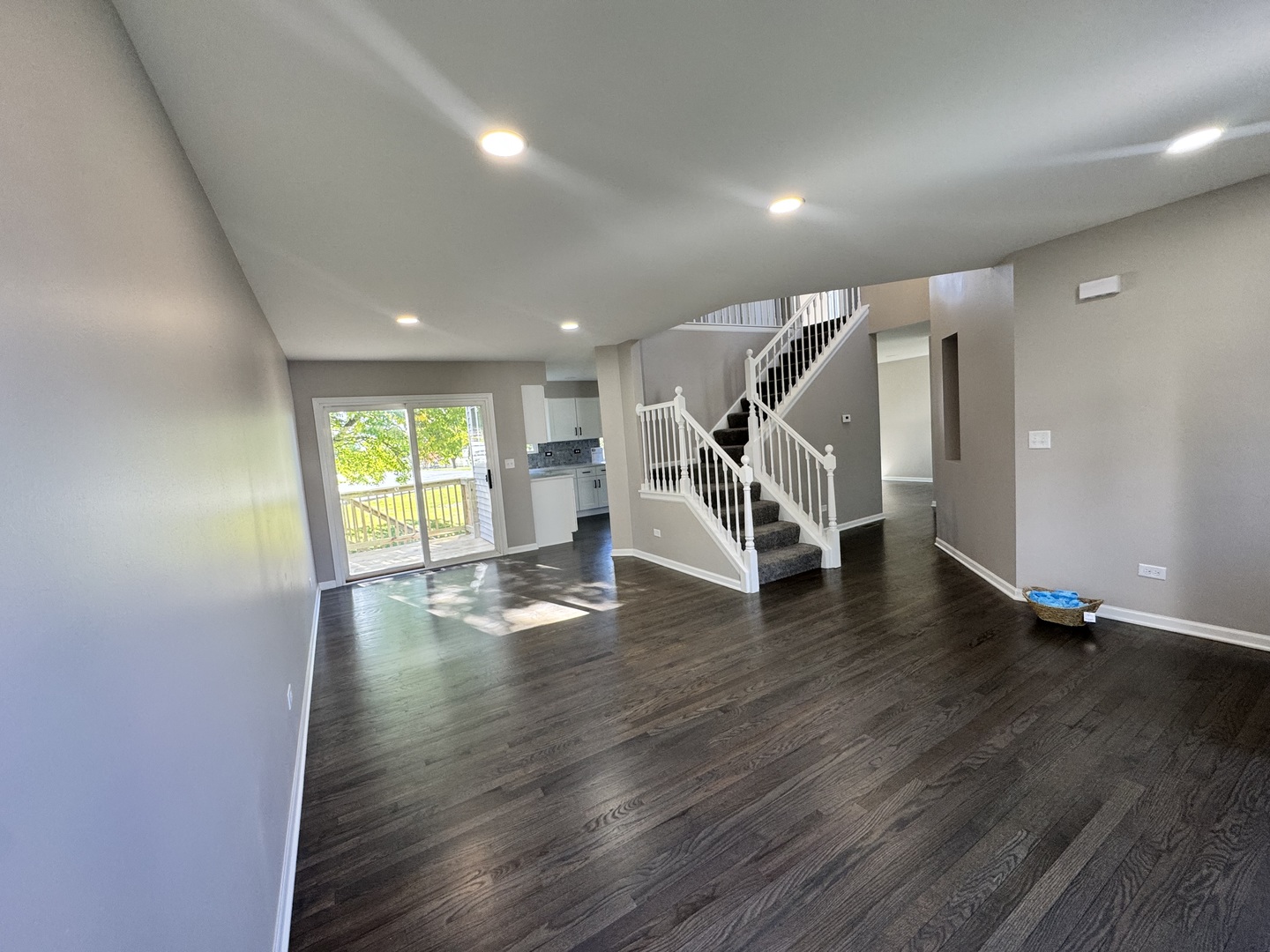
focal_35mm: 14
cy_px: 476
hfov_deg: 102.1
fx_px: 514
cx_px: 635
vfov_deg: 85.7
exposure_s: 1/120
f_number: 2.2
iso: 160
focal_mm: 2.22
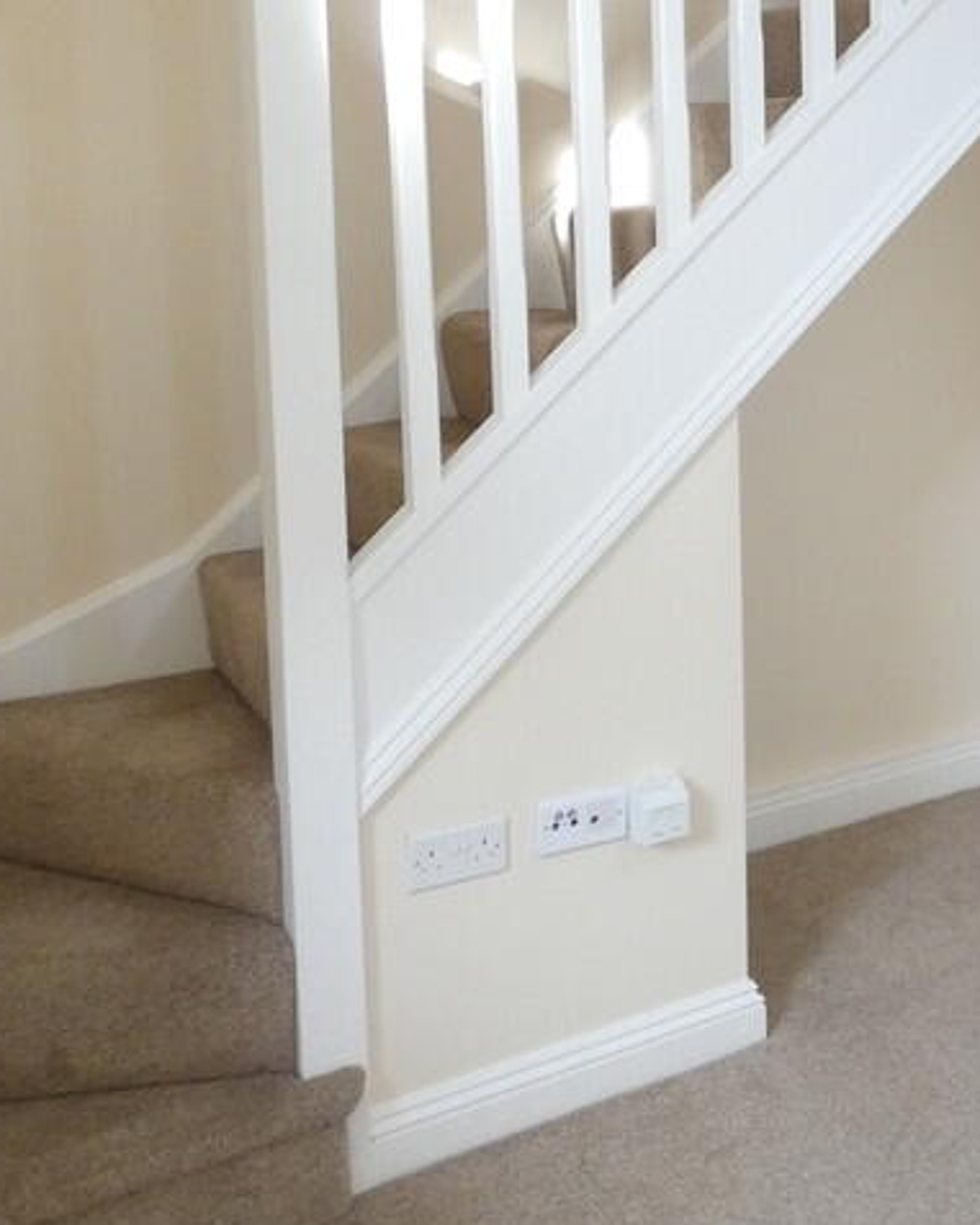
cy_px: 371
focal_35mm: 42
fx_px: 1522
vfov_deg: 43.0
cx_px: 993
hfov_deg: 32.6
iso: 250
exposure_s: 1/60
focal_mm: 3.6
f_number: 2.8
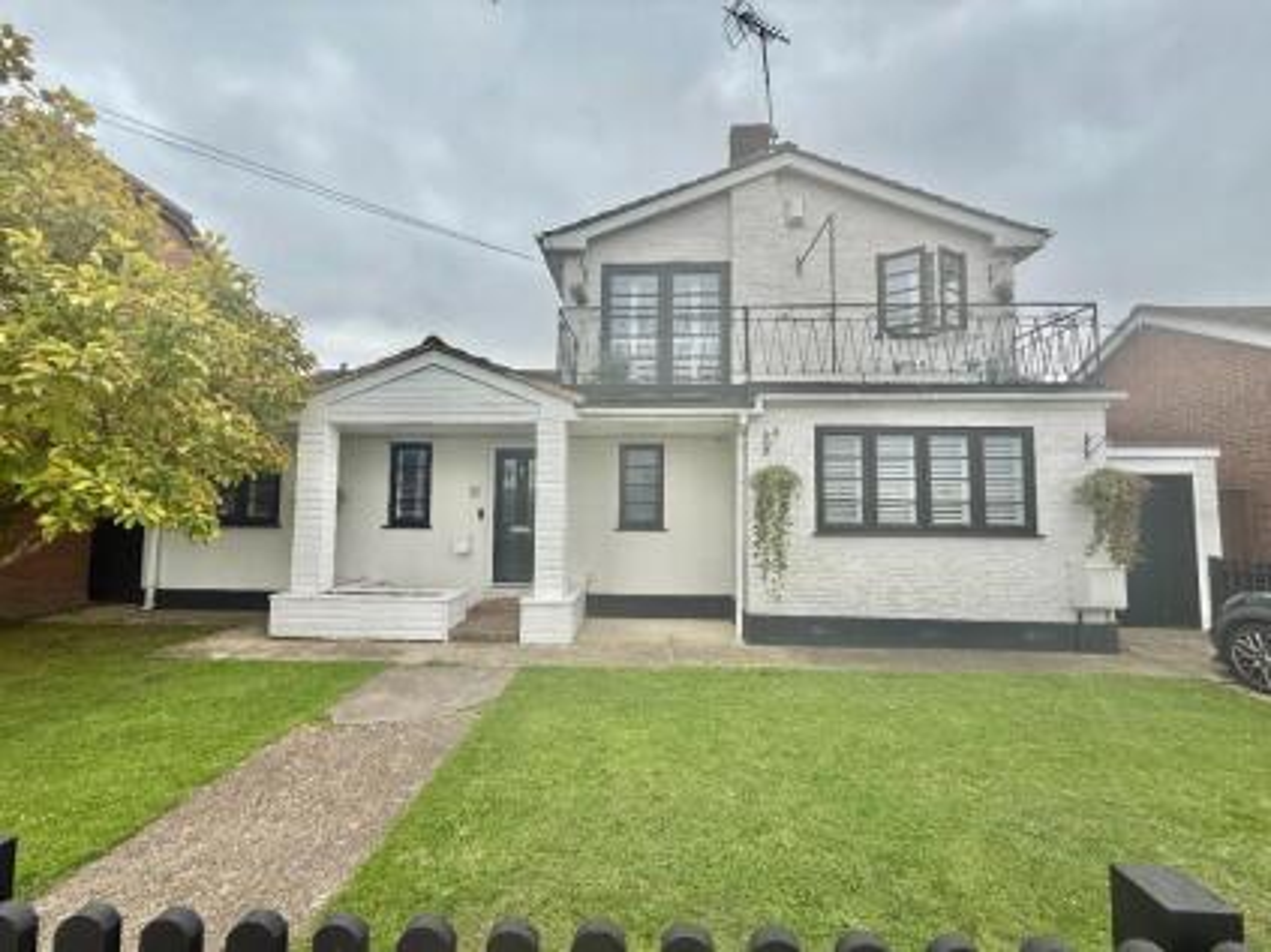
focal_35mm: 14
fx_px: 514
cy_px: 476
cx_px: 636
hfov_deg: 102.1
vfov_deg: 85.6
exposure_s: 1/518
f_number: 2.2
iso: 50
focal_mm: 2.22
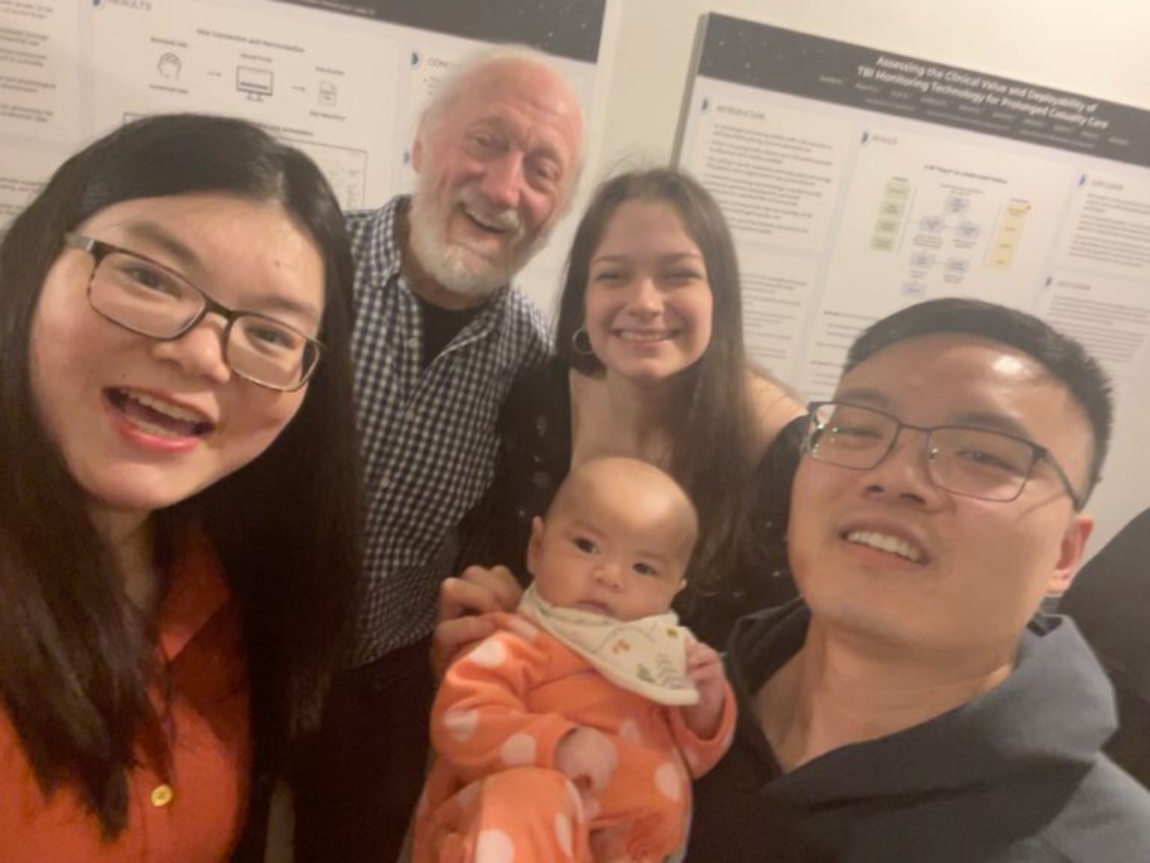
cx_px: 575
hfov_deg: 73.9
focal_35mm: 23
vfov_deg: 58.9
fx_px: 764
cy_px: 432
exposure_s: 1/20
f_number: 2.2
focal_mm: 2.71
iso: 640
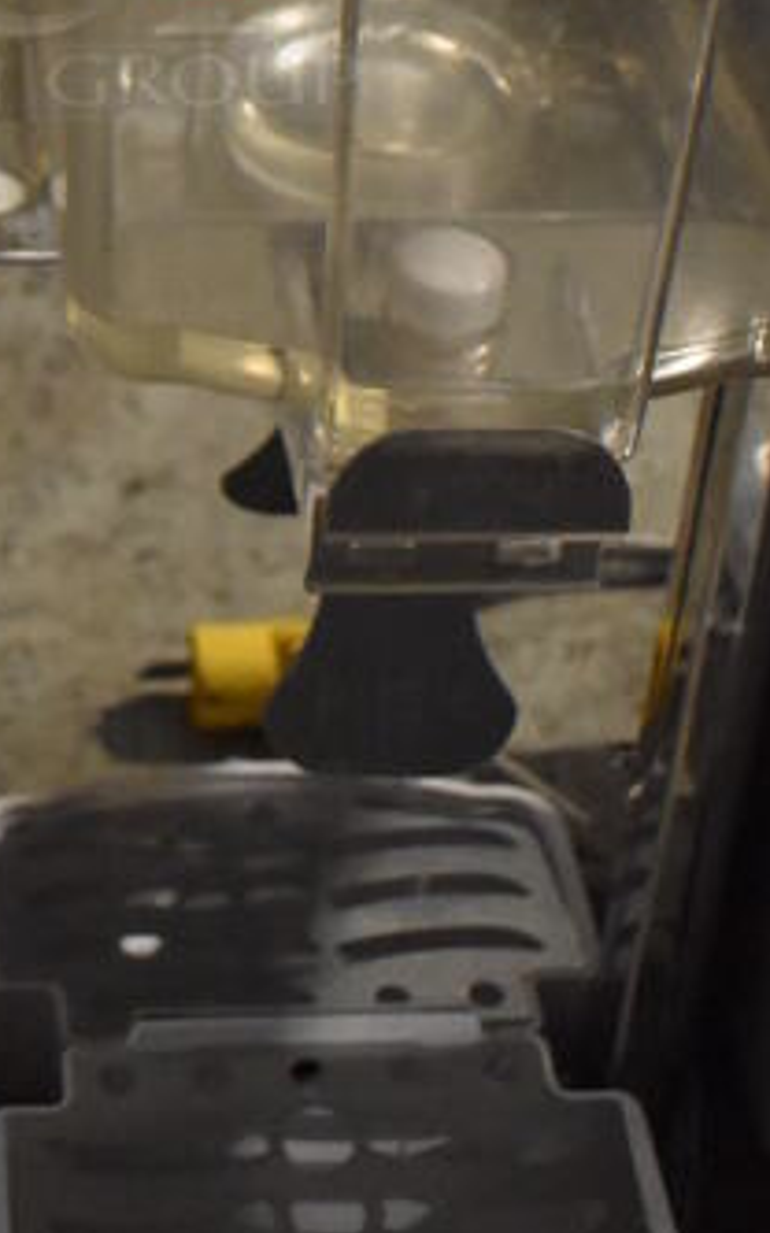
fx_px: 2822
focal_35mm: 84
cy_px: -72
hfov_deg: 15.2
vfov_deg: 23.4
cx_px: -19
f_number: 3.8
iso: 4500
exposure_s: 1/125
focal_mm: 20
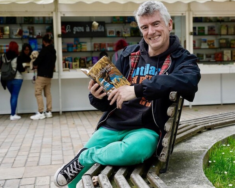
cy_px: 94
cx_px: 121
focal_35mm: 50
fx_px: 348
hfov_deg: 37.3
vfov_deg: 30.3
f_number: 5
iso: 250
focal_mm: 44
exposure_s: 1/250
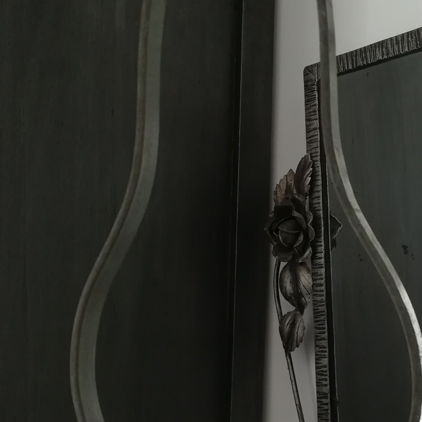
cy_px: 271
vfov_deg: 29.9
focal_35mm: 57
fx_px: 786
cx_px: 295
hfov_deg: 29.7
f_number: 2.2
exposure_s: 1/33.3
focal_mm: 3.83
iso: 160
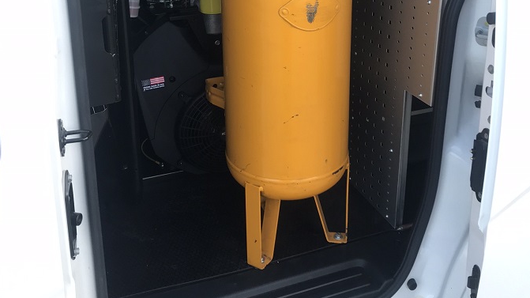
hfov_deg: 49.4
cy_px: 37
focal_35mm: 41
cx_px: 265
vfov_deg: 28.0
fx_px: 576
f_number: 1.8
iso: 25
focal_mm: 3.99
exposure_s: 1/50
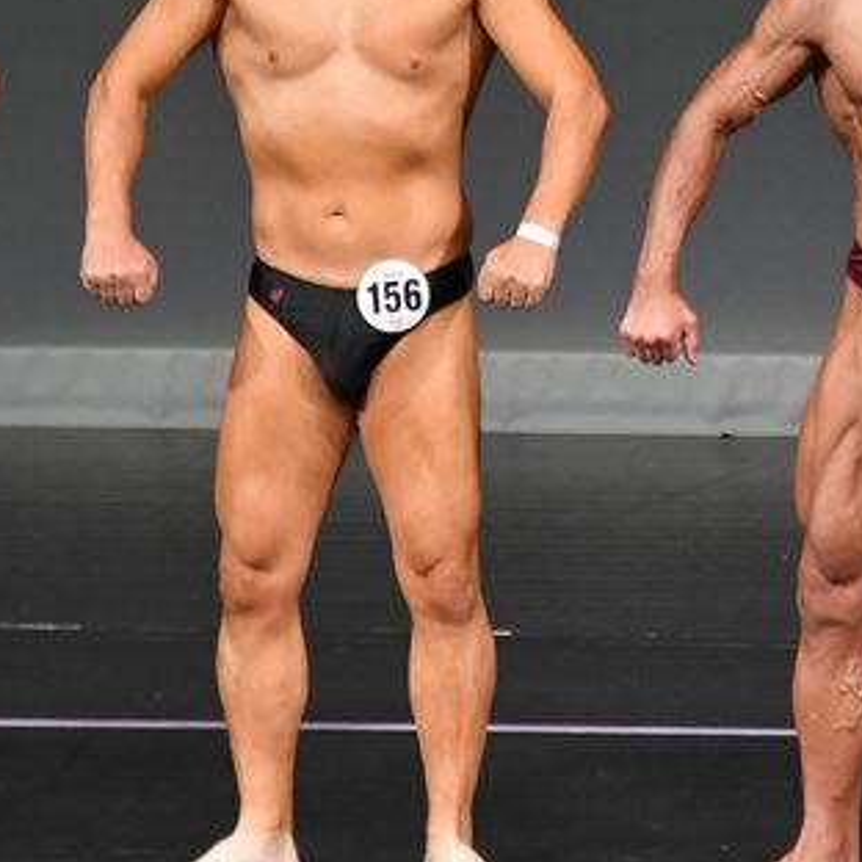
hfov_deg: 2.2
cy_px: 296
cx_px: 993
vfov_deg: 2.2
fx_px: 22313
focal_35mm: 792
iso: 4000
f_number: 5.6
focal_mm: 250
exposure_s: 1/400
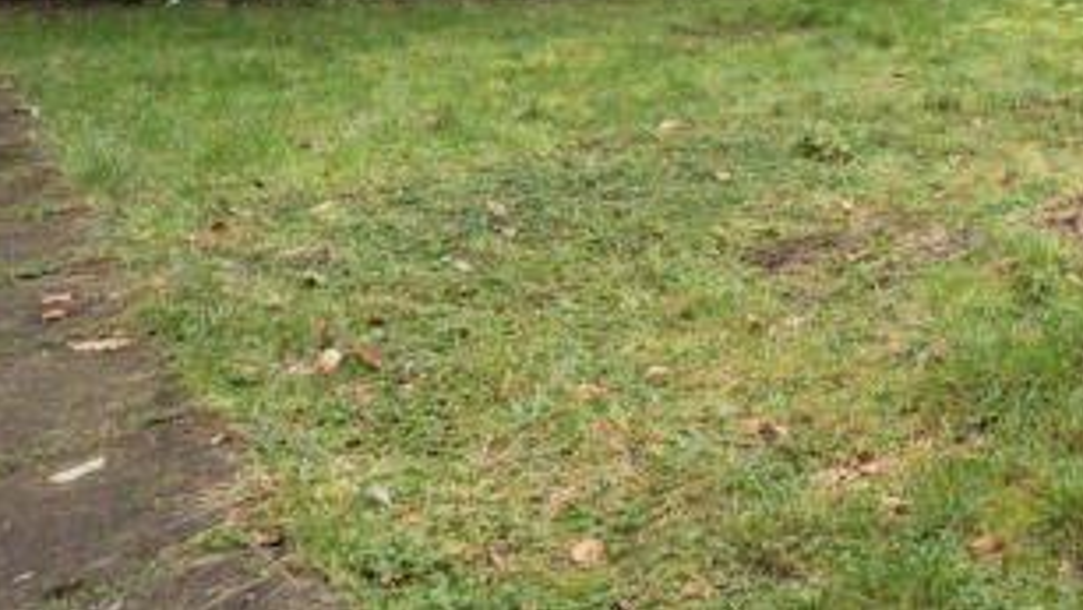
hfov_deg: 46.2
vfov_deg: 27.0
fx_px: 1092
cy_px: -153
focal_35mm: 38
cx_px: 1028
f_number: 7.1
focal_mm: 17
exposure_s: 1/250
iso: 1000
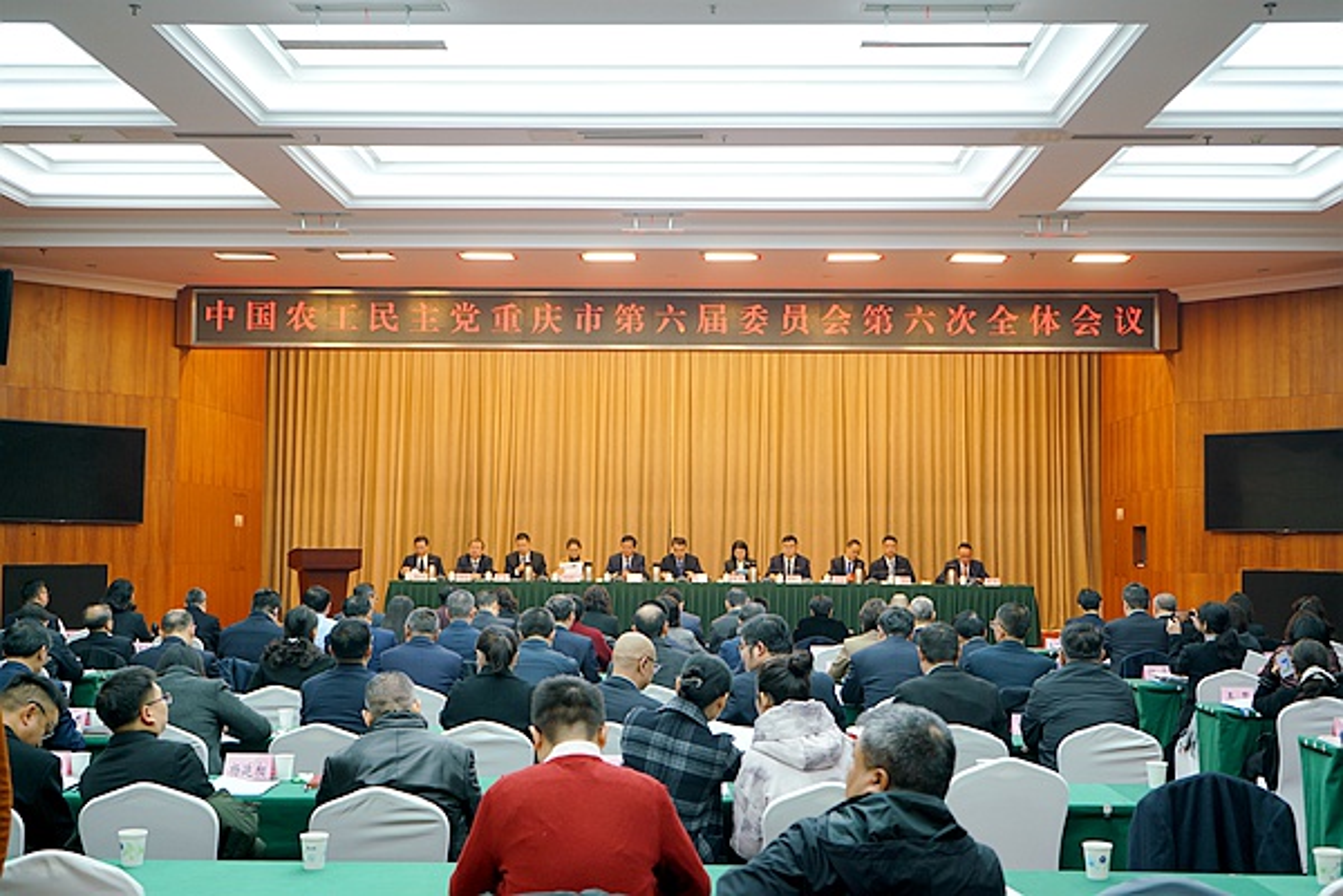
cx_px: 672
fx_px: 1567
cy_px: 448
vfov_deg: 31.9
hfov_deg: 46.4
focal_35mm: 42
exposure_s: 1/60
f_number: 4.5
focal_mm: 42
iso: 500
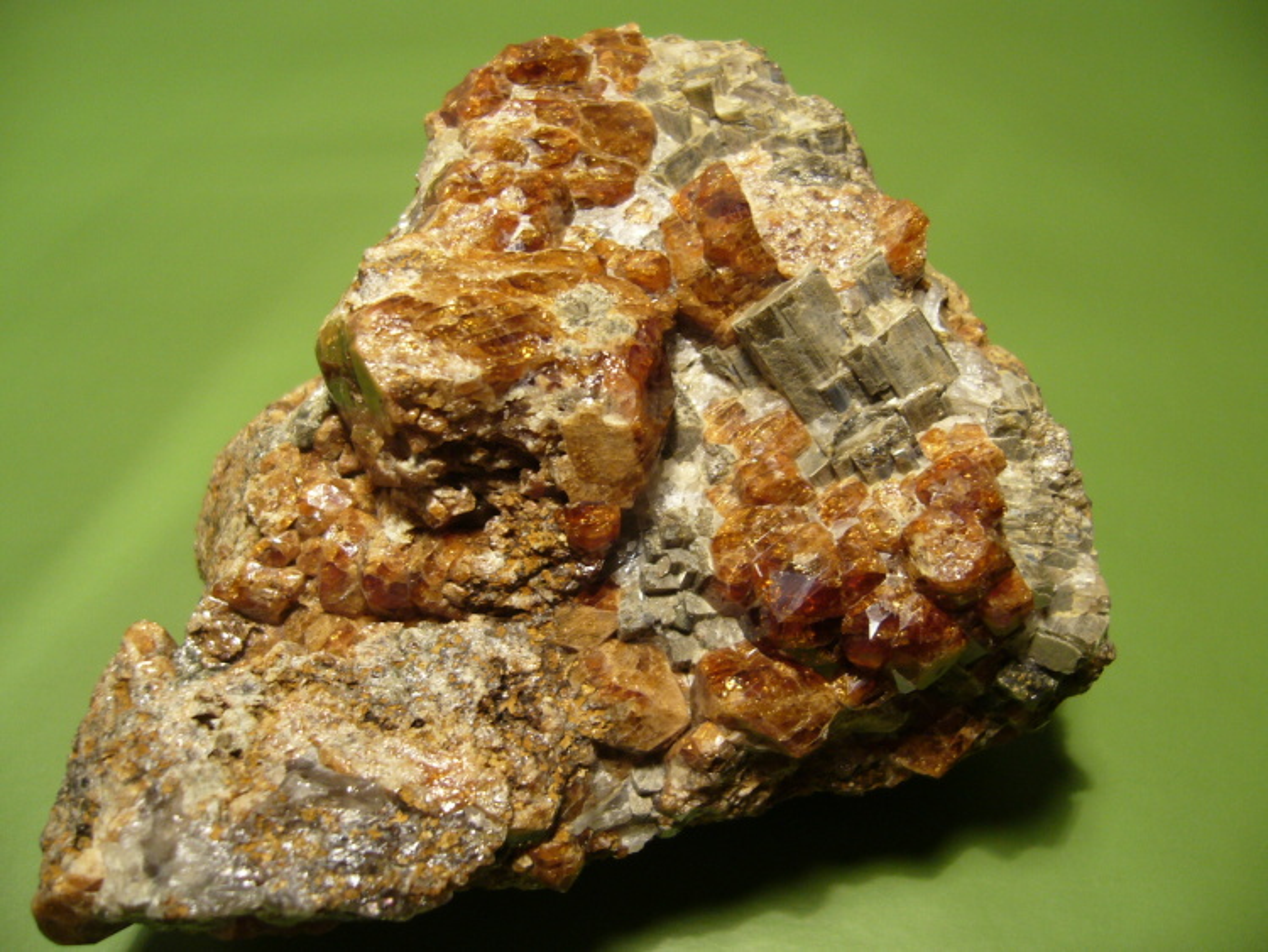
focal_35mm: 35
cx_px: 634
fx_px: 1282
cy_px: 476
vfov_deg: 40.7
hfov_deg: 52.6
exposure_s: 1/15
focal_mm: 5.8
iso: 100
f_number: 2.8
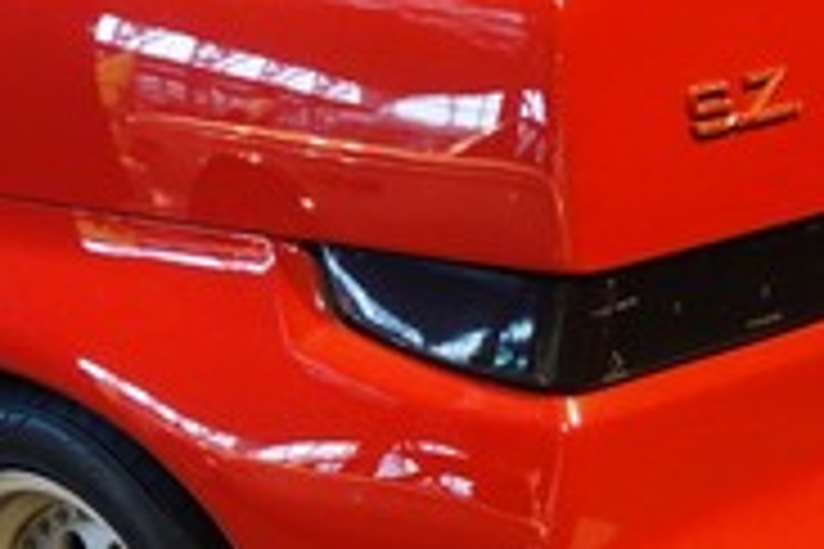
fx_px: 2106
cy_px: 338
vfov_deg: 14.9
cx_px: 338
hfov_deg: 22.1
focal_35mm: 92
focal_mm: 10.4
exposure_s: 1/160
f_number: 1.8
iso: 1600
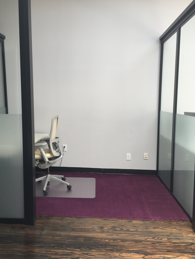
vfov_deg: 56.8
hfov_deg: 44.1
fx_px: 240
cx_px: 89
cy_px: 127
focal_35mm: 32
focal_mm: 4.15
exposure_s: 1/60
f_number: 2.2
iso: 32
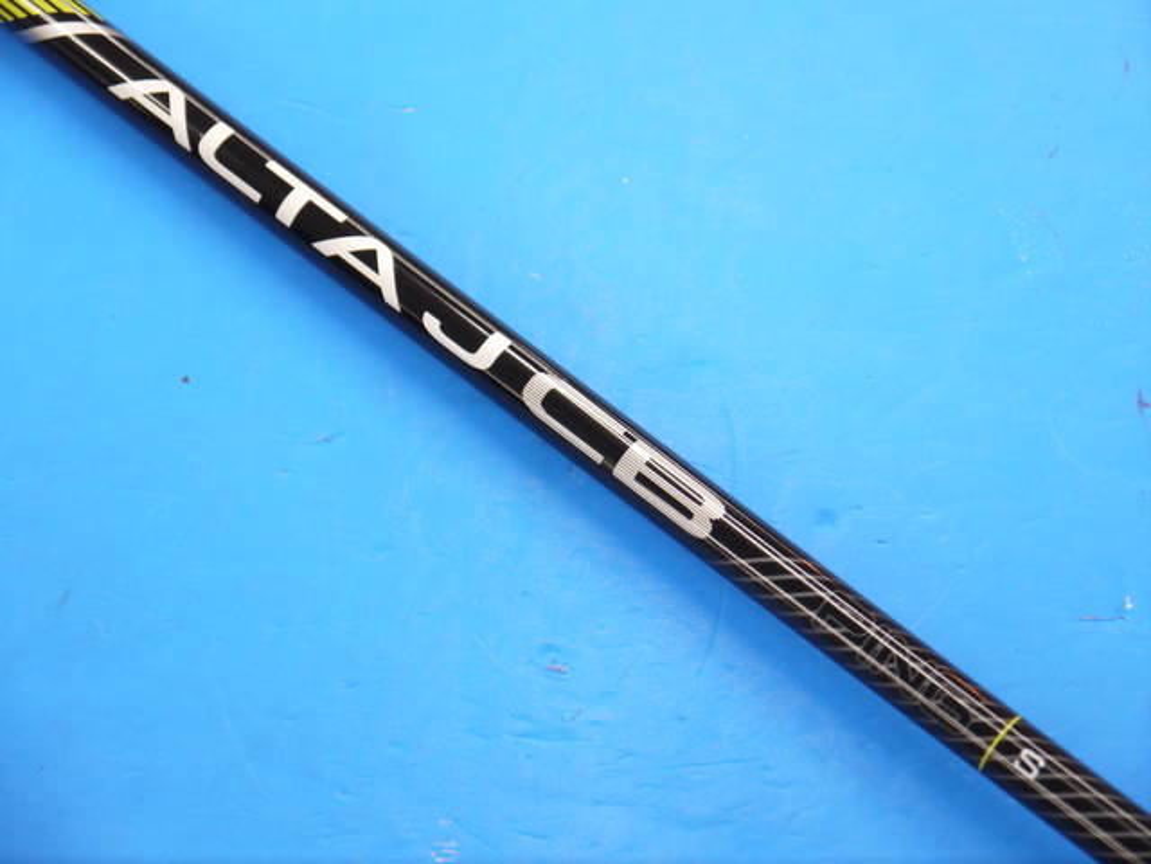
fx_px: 2793
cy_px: 432
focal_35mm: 84
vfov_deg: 17.6
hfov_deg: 23.3
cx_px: 576
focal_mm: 42
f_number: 5.6
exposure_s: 1/80
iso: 640
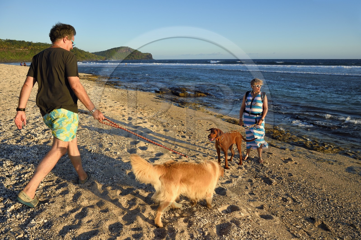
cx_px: 180
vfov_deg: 44.9
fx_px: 291
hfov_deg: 63.7
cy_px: 120
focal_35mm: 29
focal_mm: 29
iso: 200
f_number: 8
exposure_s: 1/400
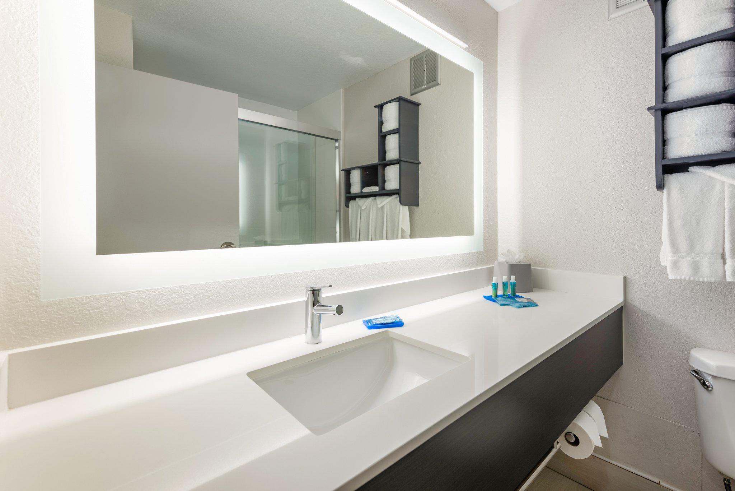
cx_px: 368
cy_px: 246
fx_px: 347
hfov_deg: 93.3
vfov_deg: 70.5
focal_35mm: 17
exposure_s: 1/2
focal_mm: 17
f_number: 8
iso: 400
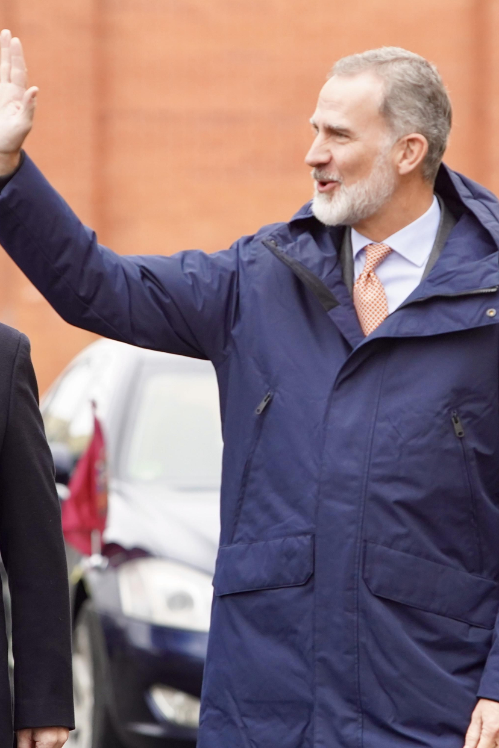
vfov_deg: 6.4
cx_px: 298
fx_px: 6694
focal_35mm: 322
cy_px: 373
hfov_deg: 4.3
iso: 1250
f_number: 5
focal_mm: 200
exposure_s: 1/320
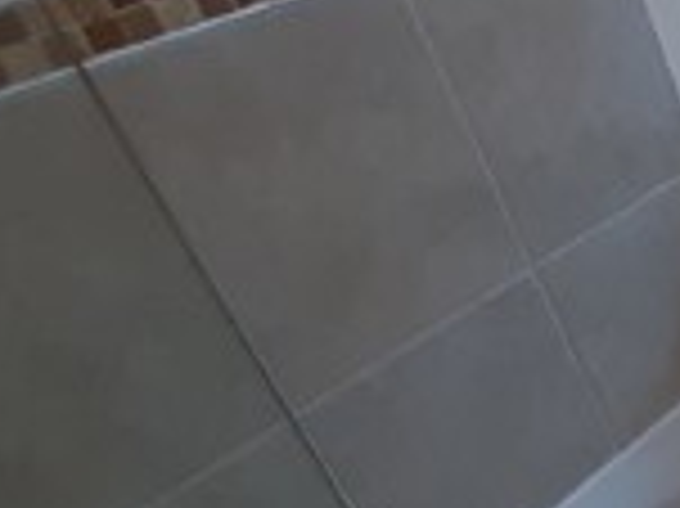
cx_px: 1297
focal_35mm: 55
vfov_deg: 26.4
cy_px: 175
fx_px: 1080
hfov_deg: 20.5
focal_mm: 1.42
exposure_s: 1/50
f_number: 2.2
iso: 80
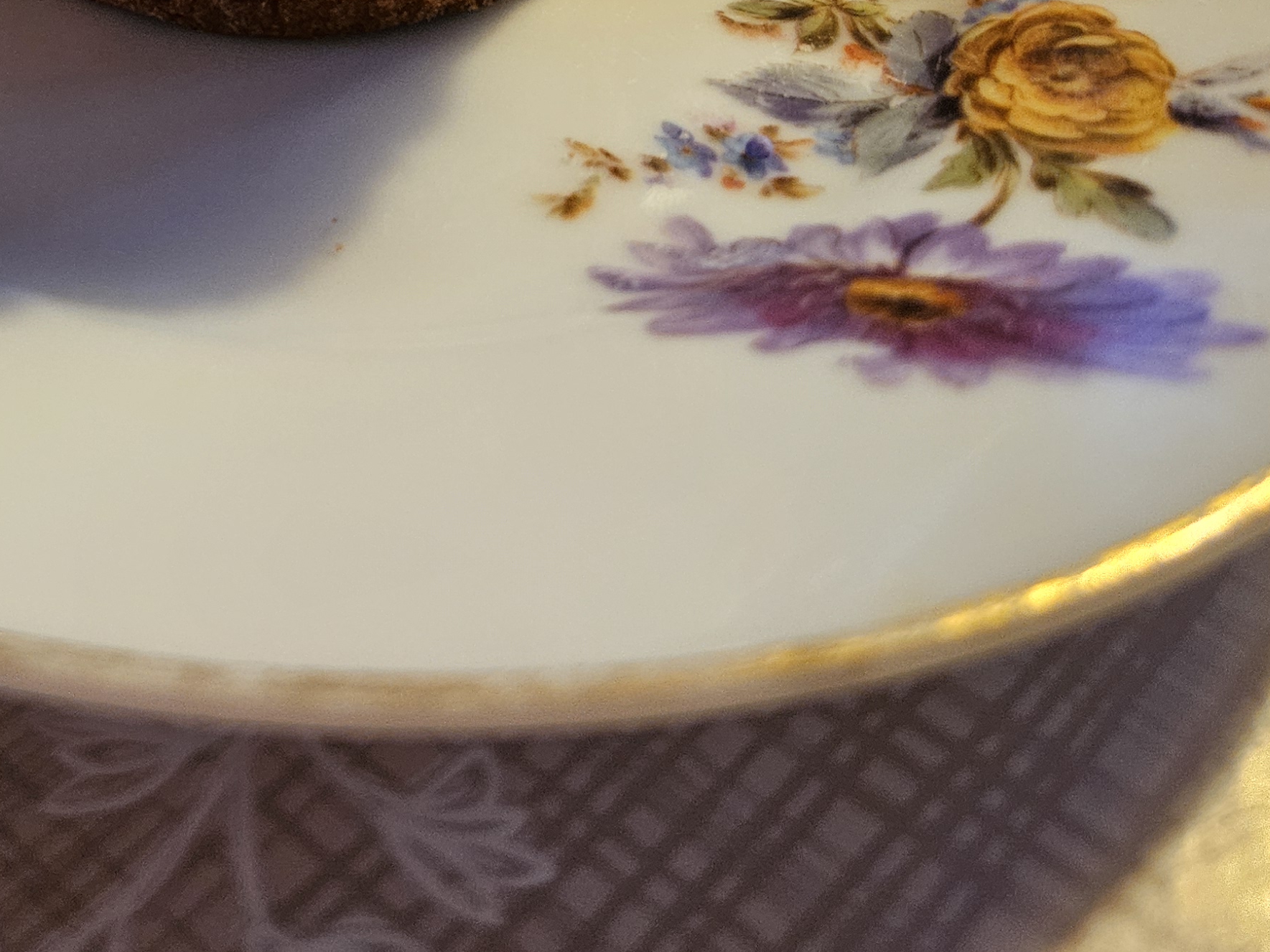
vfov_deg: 25.8
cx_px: 108
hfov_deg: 34.6
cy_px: -108
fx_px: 1908
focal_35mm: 52
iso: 640
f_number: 1.8
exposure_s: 1/50
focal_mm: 5.4
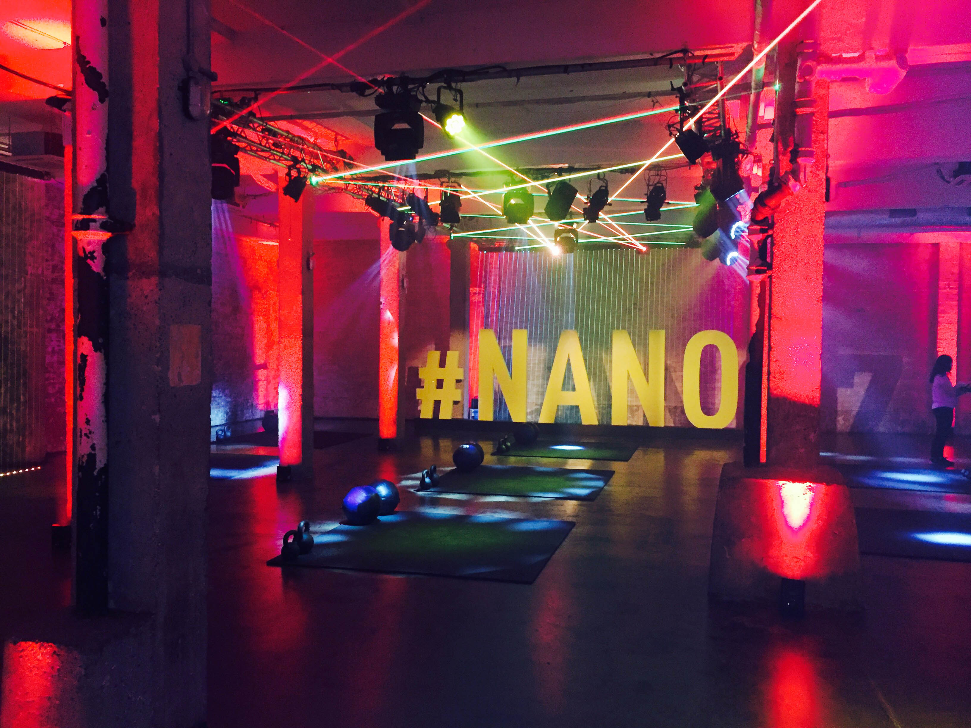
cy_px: 364
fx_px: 813
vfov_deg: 48.2
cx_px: 486
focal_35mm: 29
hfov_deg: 61.7
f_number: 2.2
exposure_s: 1/17
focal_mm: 4.15
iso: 320
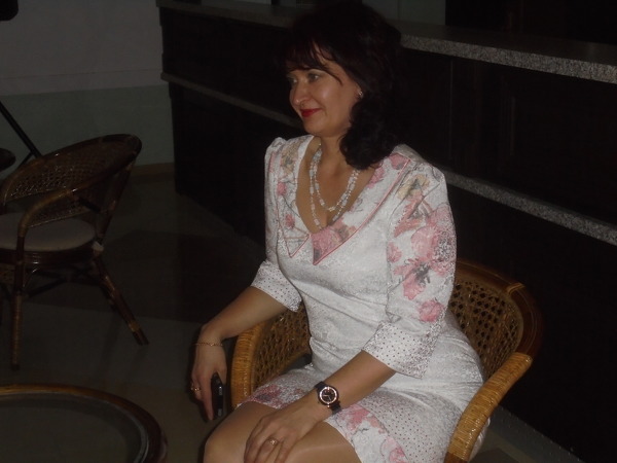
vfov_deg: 26.1
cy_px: 232
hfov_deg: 34.3
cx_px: 308
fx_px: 998
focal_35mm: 56
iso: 400
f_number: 5.2
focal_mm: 10.1
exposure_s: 1/60
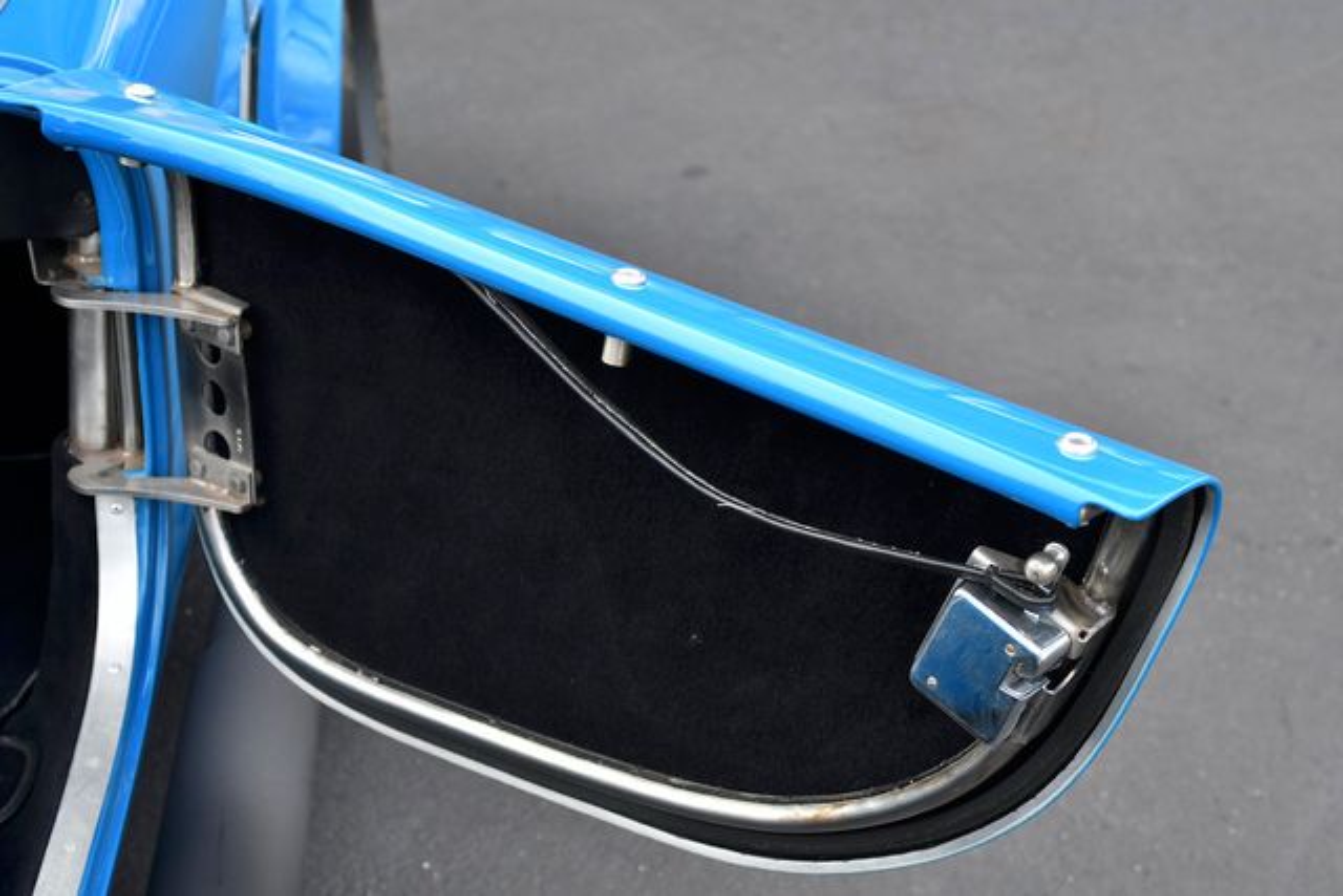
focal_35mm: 63
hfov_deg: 31.9
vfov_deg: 21.6
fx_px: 2351
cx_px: 672
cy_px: 448
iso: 400
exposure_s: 1/200
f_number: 5
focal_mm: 42
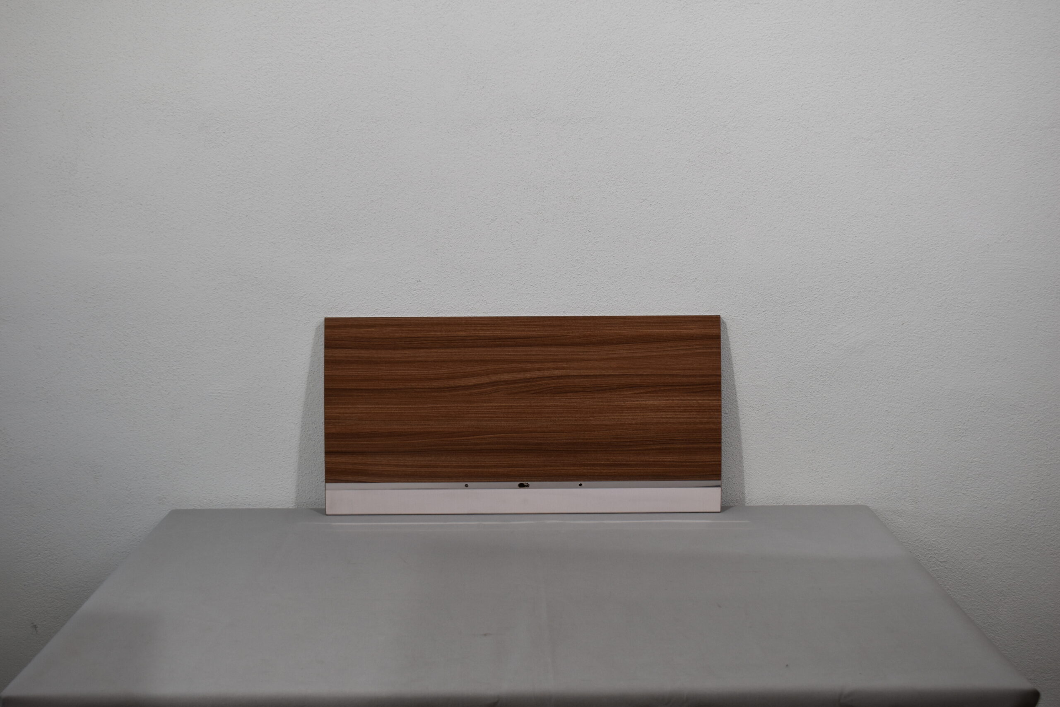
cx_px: 530
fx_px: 1325
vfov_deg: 29.9
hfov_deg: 43.6
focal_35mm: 45
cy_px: 354
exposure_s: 1/125
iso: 320
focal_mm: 30
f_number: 5.6
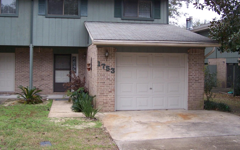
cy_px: 63
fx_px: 301
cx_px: 123
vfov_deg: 27.9
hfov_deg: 43.5
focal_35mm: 46
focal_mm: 6.3
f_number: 2.8
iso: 80
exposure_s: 1/320
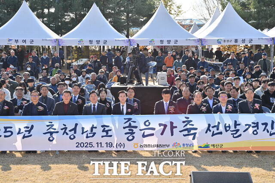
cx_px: 138
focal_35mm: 70
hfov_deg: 28.8
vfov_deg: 19.5
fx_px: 535
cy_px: 92
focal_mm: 70
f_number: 8
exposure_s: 1/250
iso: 100
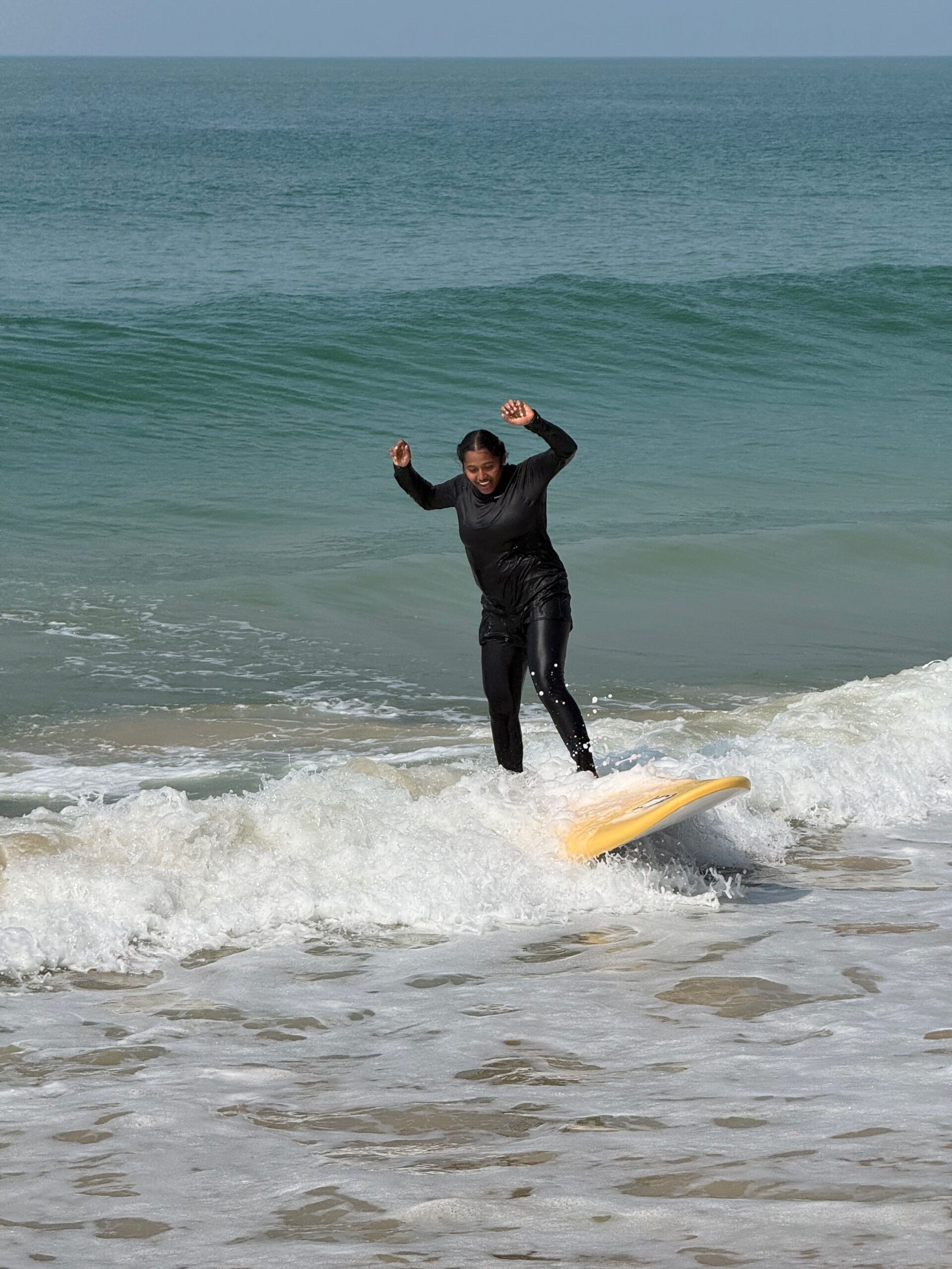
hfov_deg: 12.3
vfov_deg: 16.4
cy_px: 634
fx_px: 4400
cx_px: 476
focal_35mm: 120
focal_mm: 15.66
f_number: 2.8
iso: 64
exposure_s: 1/3344
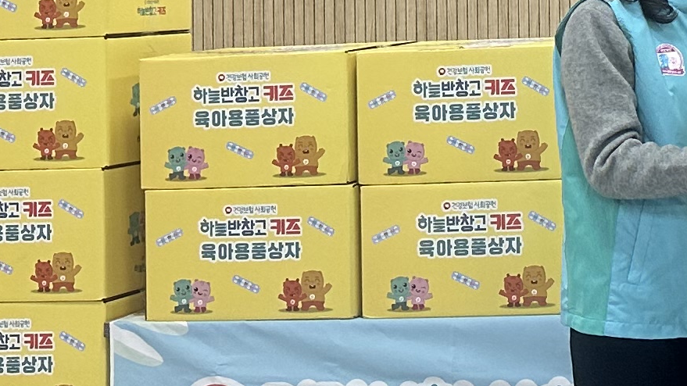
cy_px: -198
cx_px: 1003
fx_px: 2186
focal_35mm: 120
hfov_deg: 16.4
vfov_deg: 9.8
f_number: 1.78
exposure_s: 1/120
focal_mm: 6.86
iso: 100
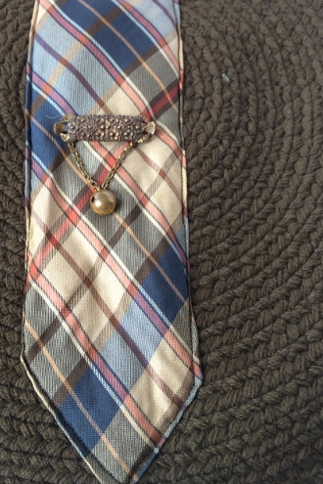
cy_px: 173
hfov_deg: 34.0
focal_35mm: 39
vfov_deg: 48.9
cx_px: 116
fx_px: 525
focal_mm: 4.15
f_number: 2.2
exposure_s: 1/30
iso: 50
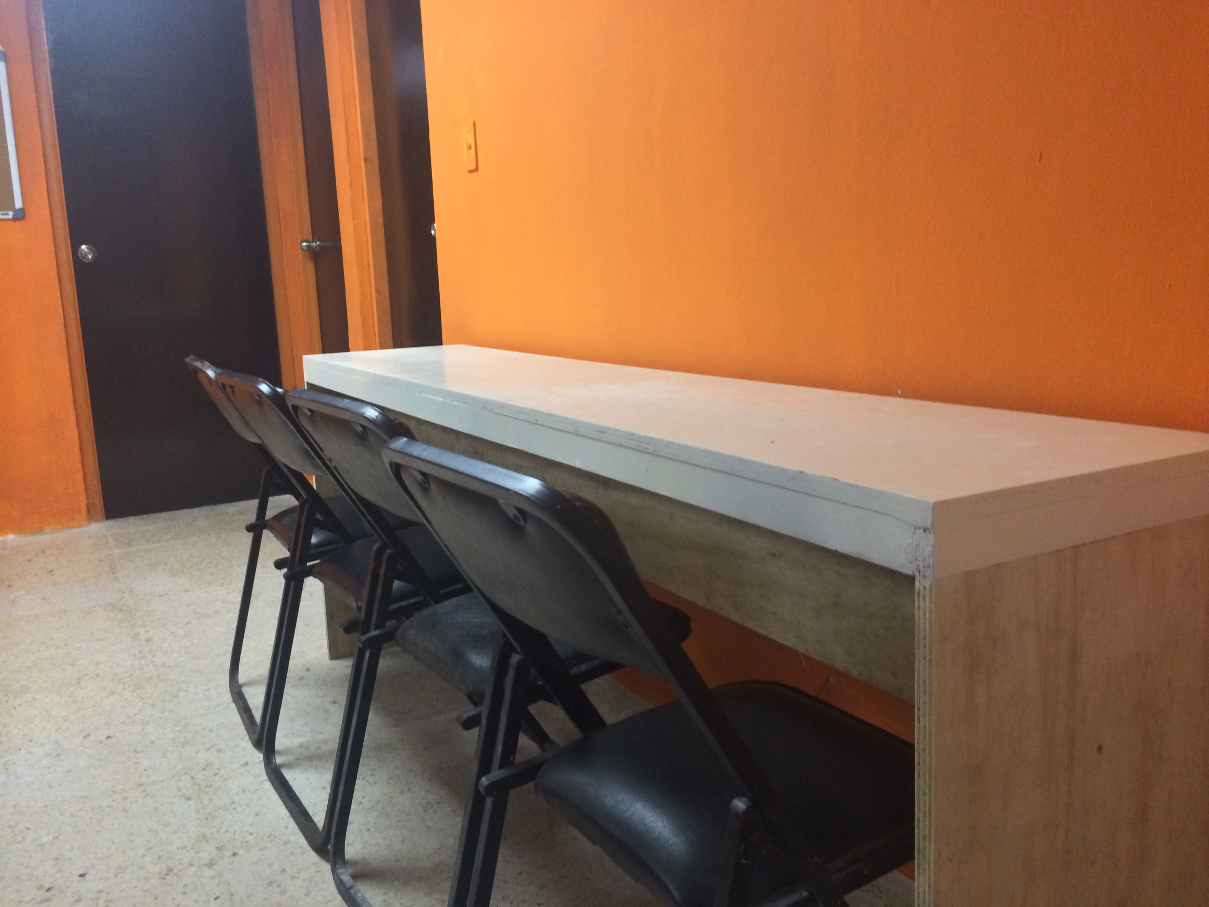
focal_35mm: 30
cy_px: 454
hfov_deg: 60.0
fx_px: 1048
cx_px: 604
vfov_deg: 46.8
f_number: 2.2
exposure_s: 1/24
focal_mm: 4.12
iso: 320
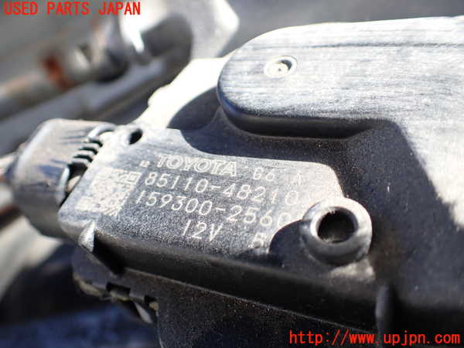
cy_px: 174
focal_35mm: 30
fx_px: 402
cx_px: 232
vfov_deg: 46.8
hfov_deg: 60.0
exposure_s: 1/200
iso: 100
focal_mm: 5.4
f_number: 2.3
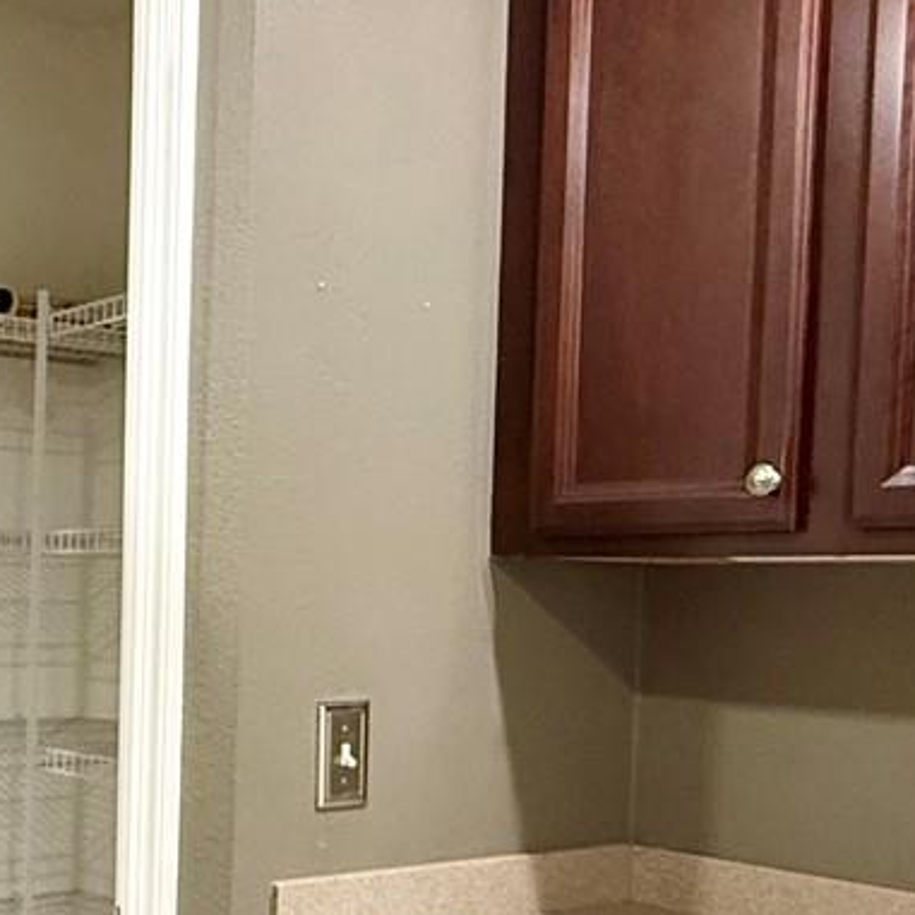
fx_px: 1555
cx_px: 103
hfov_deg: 31.4
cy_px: 687
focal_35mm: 52
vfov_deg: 32.2
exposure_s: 1/60
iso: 320
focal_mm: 2.22
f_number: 2.2
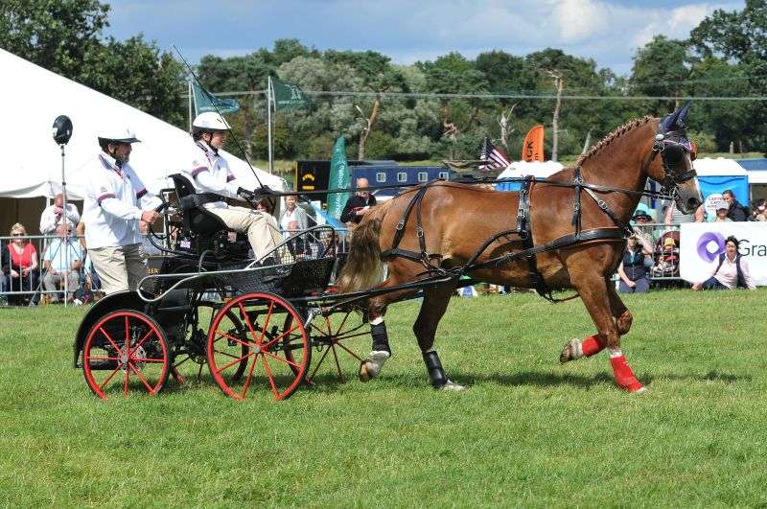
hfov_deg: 15.9
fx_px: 2745
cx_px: 384
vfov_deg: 10.6
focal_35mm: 129
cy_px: 254
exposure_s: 1/1250
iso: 400
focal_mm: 86
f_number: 7.1
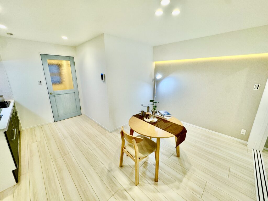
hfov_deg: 102.1
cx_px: 134
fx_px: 108
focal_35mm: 14
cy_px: 100
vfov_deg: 85.7
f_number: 2.2
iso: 160
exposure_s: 1/100
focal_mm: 2.22
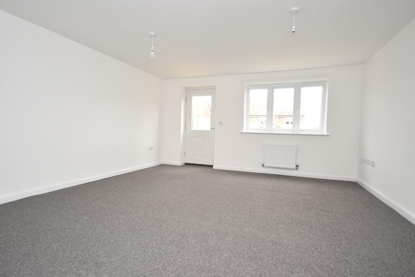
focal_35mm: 18
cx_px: 208
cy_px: 138
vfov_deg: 67.4
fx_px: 208
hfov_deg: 90.0
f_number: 4.5
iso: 800
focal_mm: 12
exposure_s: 1/160
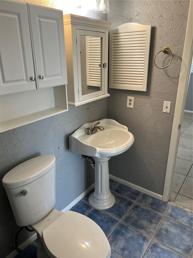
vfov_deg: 67.3
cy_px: 129
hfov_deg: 53.1
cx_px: 96
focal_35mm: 26
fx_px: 193
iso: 125
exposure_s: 1/120
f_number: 1.5
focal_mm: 5.7
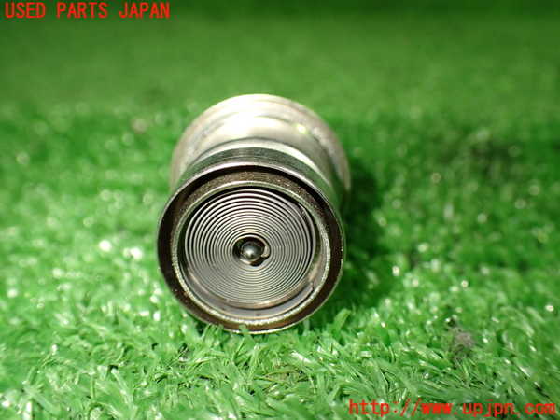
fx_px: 518
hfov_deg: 56.8
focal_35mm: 32
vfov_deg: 44.2
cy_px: 210
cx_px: 280
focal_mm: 5.79
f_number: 2.4
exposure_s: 1/125
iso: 500
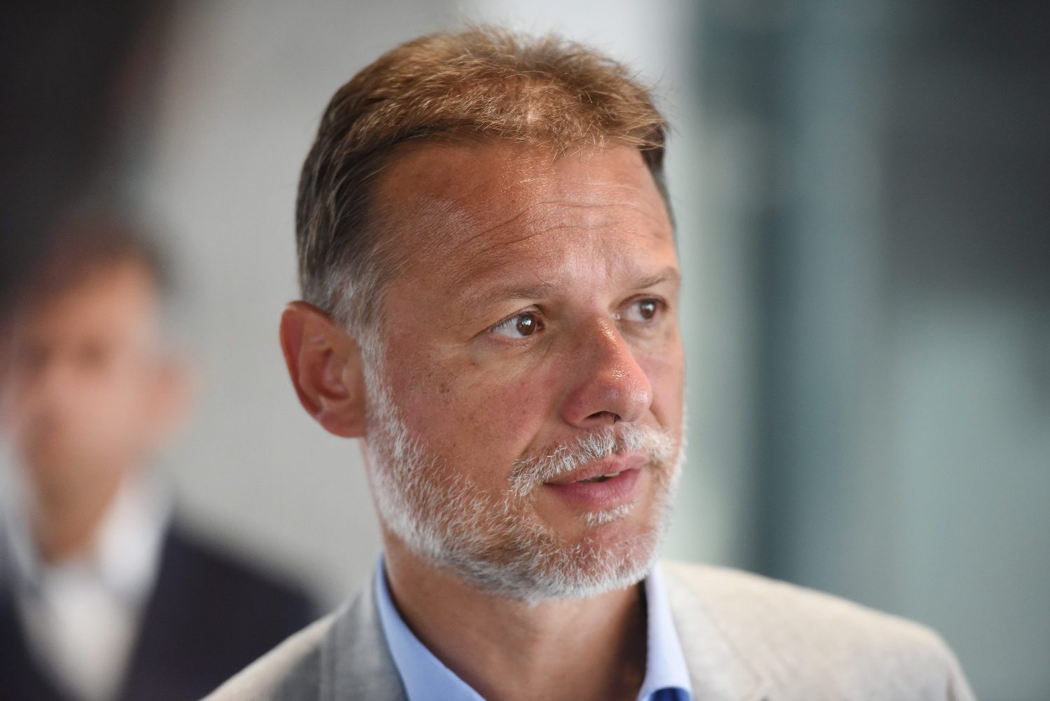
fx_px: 5835
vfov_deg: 6.9
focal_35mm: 200
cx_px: 525
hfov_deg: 10.3
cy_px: 350
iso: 2500
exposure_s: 1/640
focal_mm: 200
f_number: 2.8
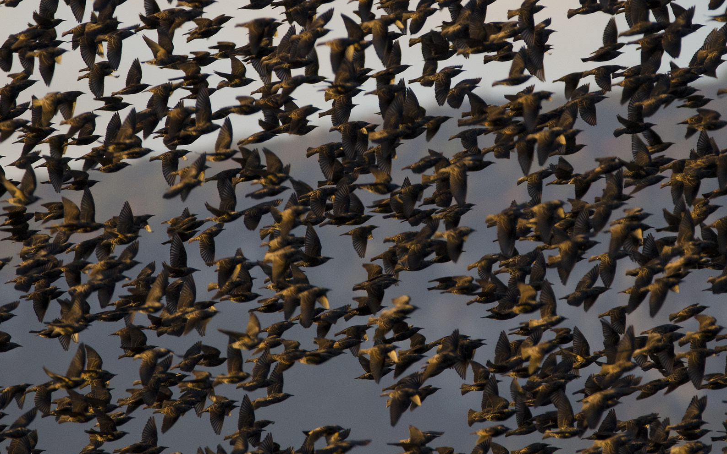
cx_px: 410
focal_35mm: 1154
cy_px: 111
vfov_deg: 1.1
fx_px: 22863
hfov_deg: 1.8
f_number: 6
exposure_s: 1/1000
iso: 560
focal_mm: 500
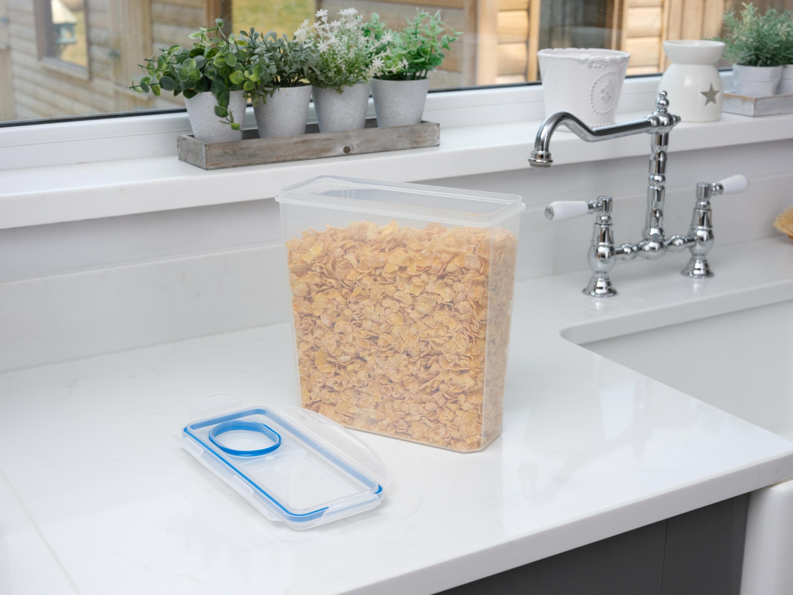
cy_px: 298
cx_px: 396
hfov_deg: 38.2
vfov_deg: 29.1
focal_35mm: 50
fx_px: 1145
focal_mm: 63
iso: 400
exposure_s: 1/125
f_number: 11
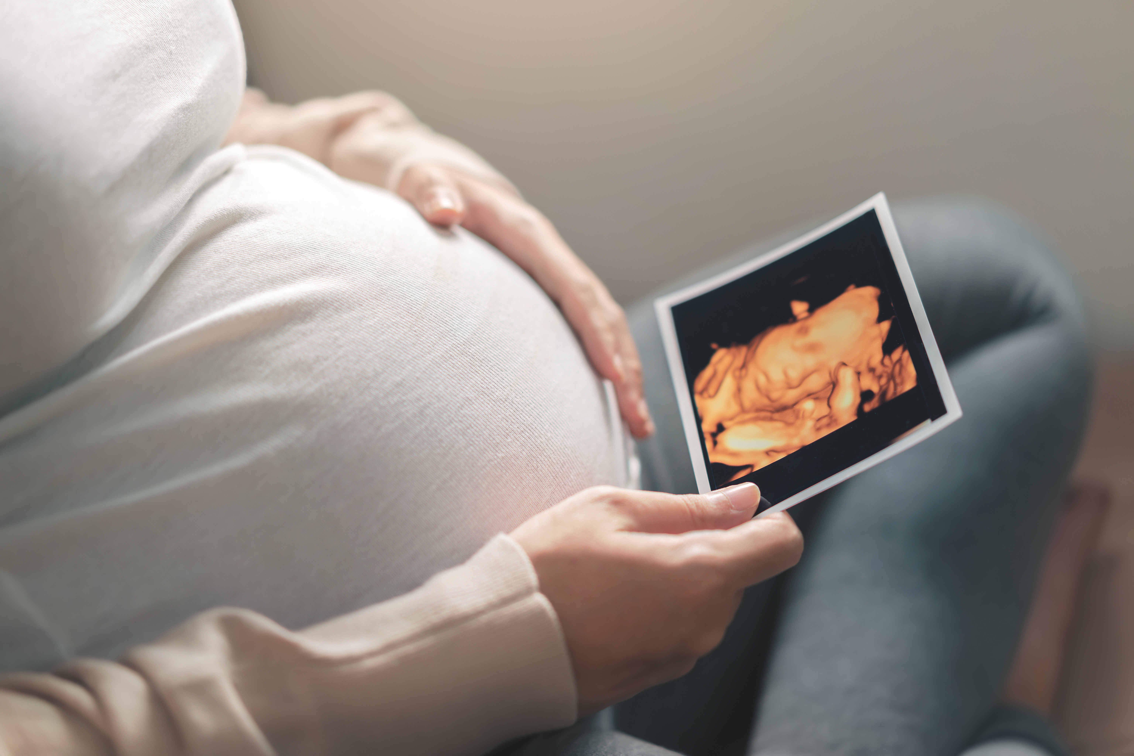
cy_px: 378
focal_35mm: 55
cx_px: 567
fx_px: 1732
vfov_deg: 24.6
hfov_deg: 36.2
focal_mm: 55
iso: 100
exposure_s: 1/125
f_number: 1.8
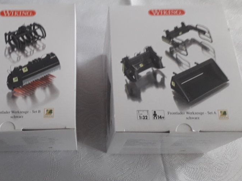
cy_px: 71
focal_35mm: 40
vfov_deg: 35.8
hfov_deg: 46.0
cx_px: 79
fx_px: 280
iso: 160
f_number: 1.9
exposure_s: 1/33
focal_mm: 3.6
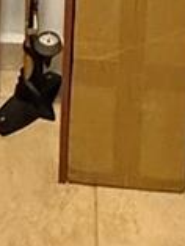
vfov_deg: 12.6
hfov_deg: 13.8
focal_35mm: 107
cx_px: 27
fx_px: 761
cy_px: -403
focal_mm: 2.22
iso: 640
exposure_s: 1/60
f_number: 2.2
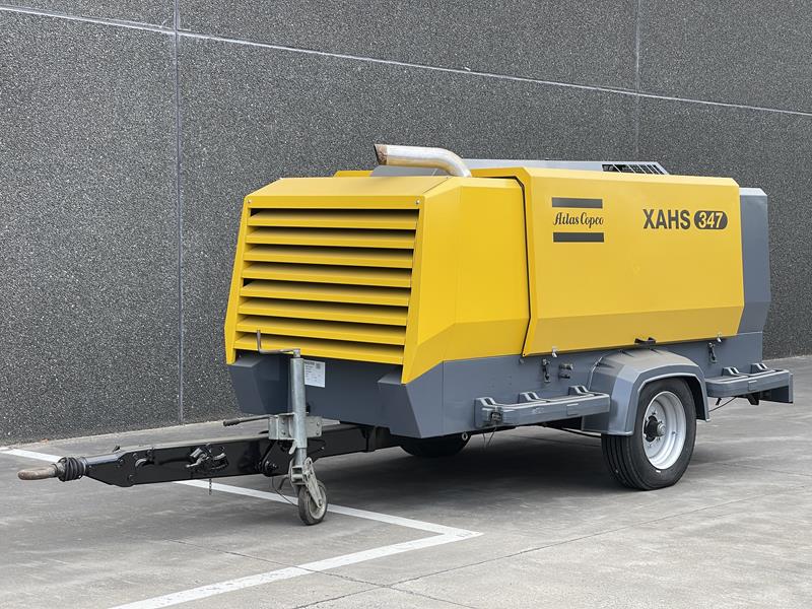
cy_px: 304
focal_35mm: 64
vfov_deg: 22.9
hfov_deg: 30.3
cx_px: 406
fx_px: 1501
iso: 20
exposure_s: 1/145
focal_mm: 7.5
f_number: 2.2
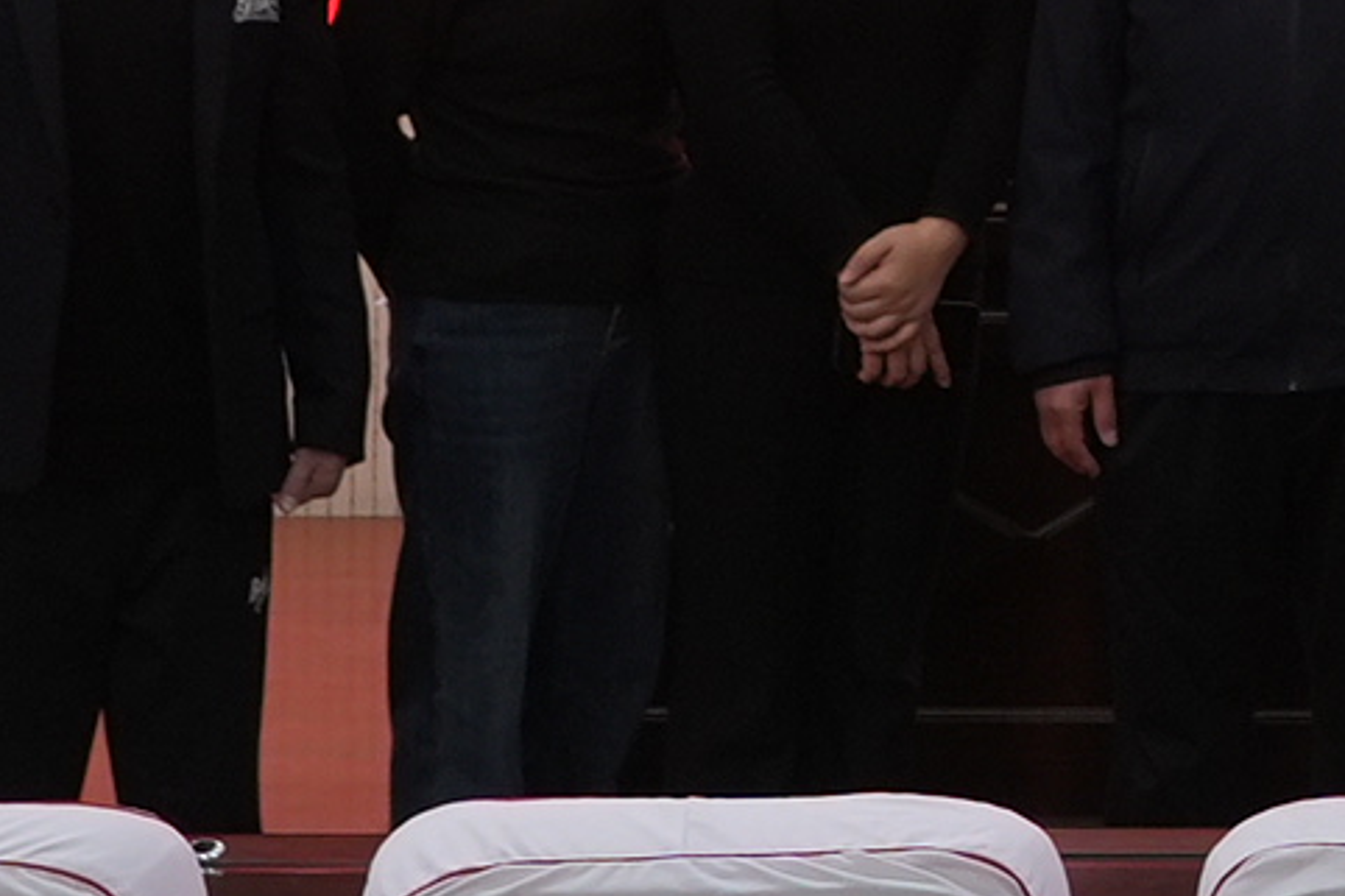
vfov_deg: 6.3
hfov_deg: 9.5
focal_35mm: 211
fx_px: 7880
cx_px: 1976
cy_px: -1055
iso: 800
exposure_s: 1/60
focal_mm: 29
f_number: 4.5
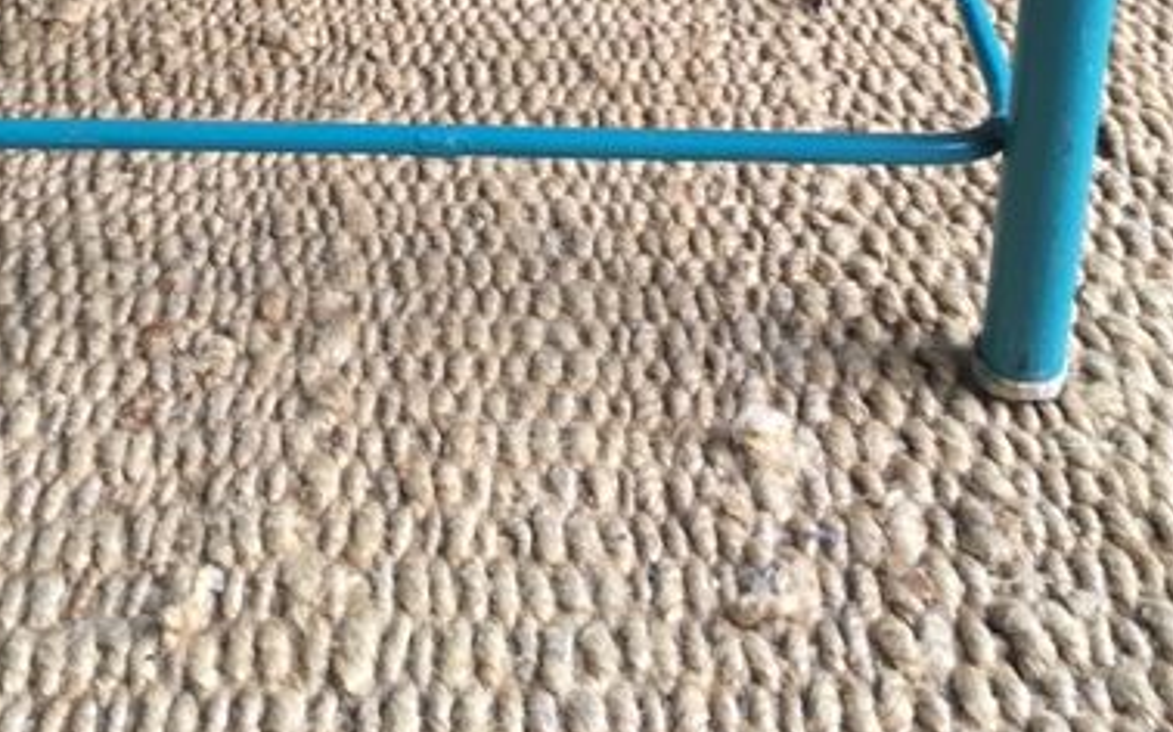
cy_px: -226
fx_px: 1662
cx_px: 497
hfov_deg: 38.8
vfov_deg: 22.2
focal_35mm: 52
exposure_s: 1/33
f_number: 2.2
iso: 80
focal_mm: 4.15
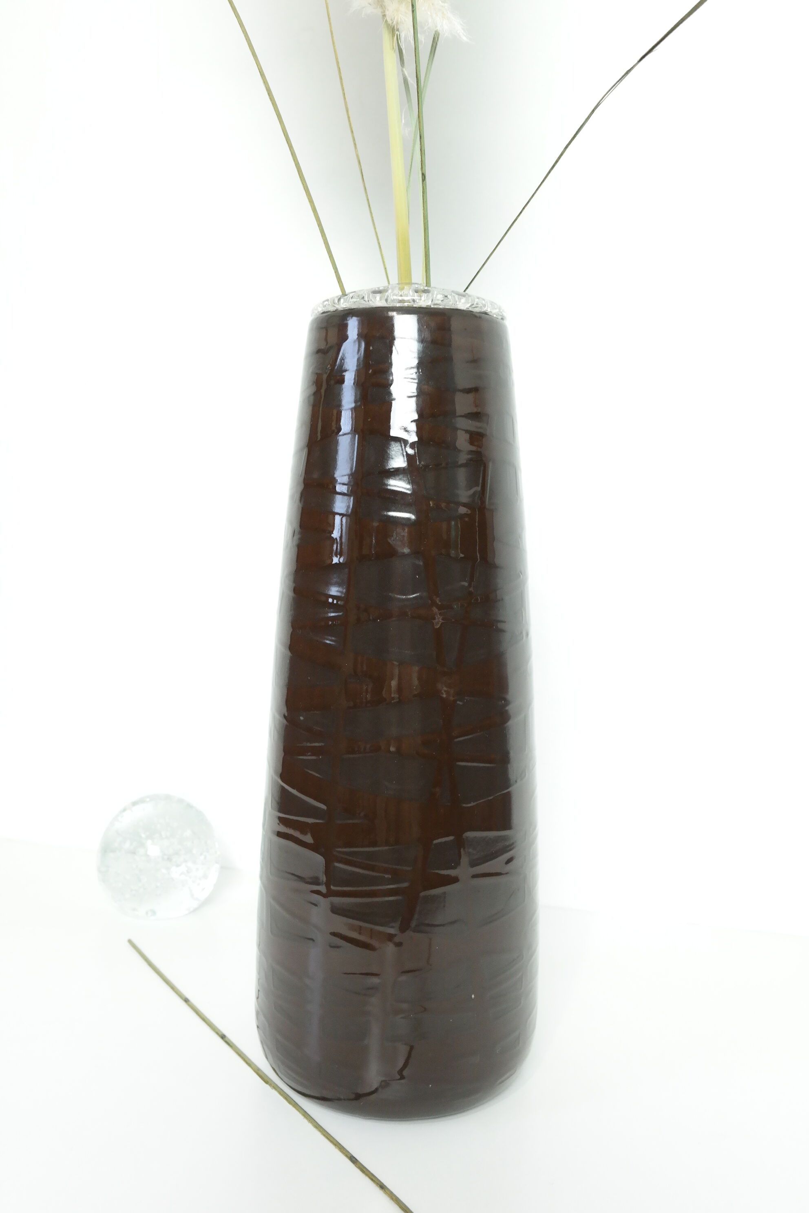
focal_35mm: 30
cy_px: 606
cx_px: 404
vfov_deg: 61.9
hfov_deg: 43.6
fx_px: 1011
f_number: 5.6
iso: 1600
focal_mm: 20
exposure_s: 1/25
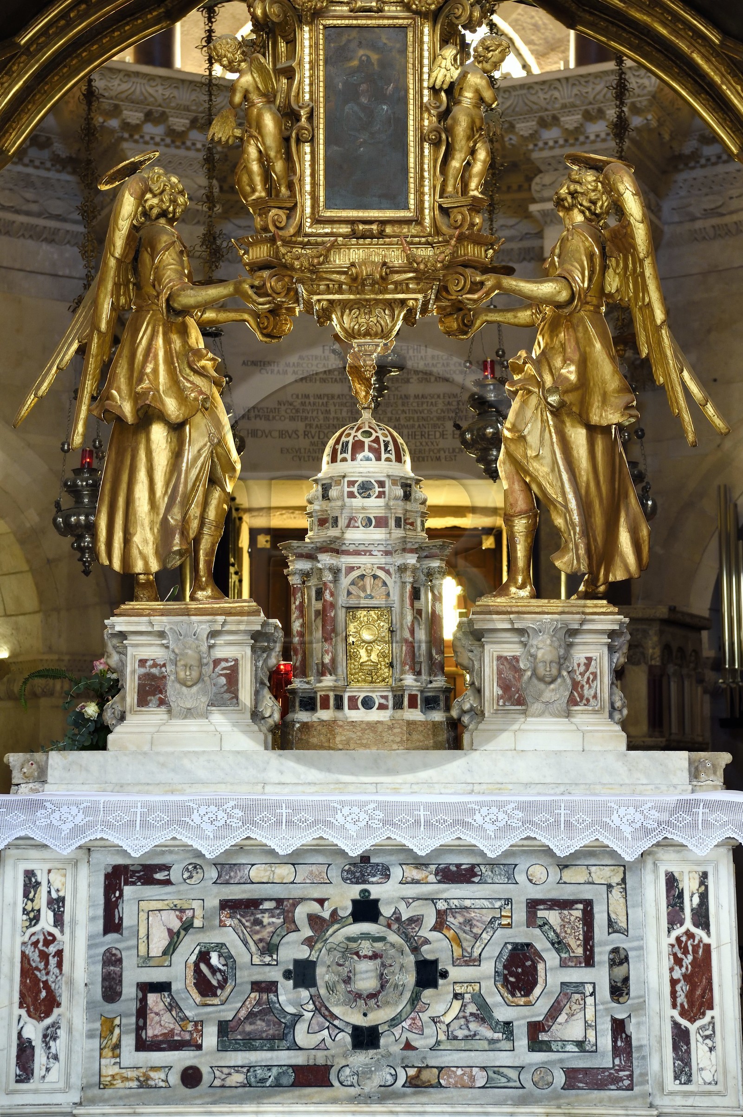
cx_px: 372
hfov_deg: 20.9
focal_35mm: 65
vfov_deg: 31.0
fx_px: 2014
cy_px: 558
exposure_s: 1/25
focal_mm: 65
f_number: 6.3
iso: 1600
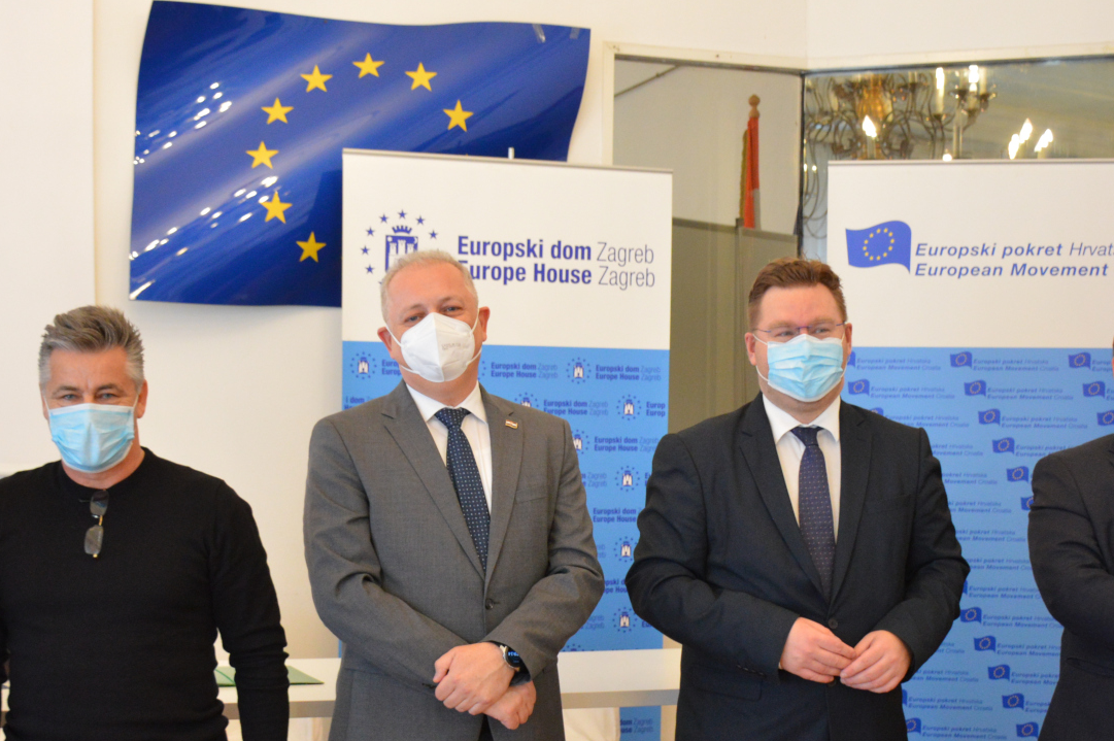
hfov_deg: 34.4
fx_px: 1793
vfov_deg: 23.3
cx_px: 464
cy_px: 474
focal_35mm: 58
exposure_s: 1/60
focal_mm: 22
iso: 1250
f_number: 3.5
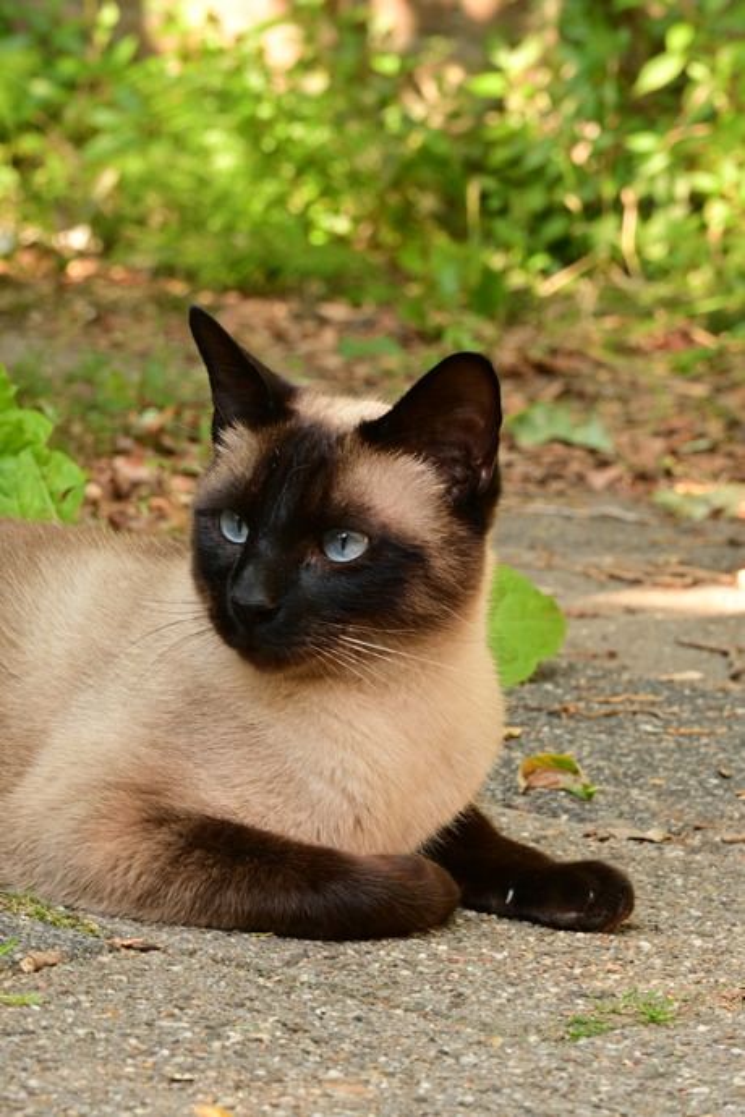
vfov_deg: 13.3
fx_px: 4796
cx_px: 372
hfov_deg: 8.9
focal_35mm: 154
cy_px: 558
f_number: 13
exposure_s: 1/8
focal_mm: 103
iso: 100
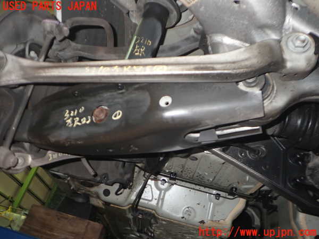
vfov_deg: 46.8
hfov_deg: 60.0
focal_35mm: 30
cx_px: 160
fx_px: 276
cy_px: 120
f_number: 2.3
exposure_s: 1/30
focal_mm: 5.4
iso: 200
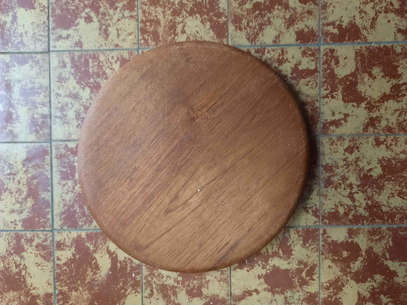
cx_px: 204
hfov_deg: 69.4
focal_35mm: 25
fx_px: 294
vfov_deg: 54.9
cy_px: 152
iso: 320
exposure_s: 1/50
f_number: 2
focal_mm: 4.6
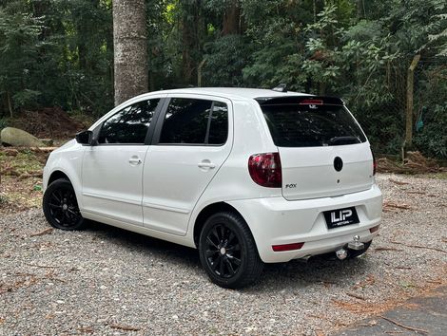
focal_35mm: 48
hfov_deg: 39.6
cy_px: 168
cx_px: 224
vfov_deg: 30.3
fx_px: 621
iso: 64
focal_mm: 6.86
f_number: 1.78
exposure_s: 1/704
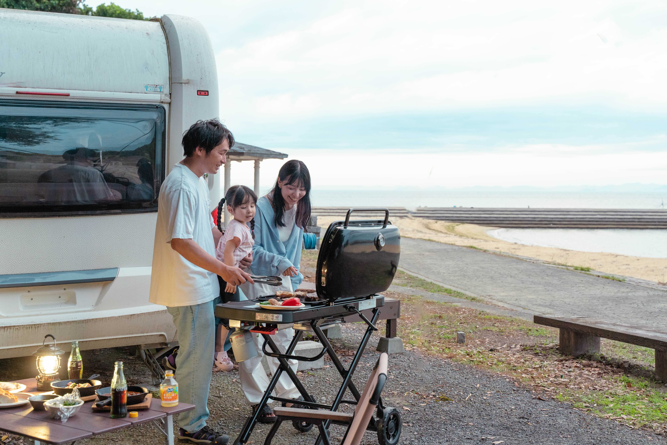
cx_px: 334
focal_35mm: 49
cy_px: 222
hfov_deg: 40.3
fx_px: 908
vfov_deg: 27.5
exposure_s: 1/80
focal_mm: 49
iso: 2000
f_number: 5
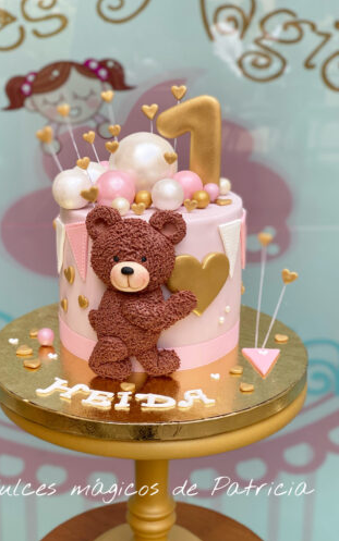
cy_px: 274
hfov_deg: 23.2
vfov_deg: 36.3
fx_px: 827
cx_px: 153
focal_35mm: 56
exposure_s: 1/410
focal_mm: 6
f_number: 2
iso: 20
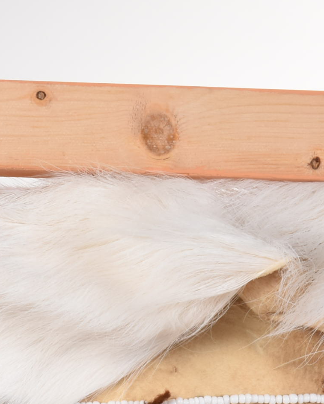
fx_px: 2403
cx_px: -187
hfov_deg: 7.6
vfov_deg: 9.6
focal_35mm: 200
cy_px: 426
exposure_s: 1/125
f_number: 20
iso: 400
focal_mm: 45
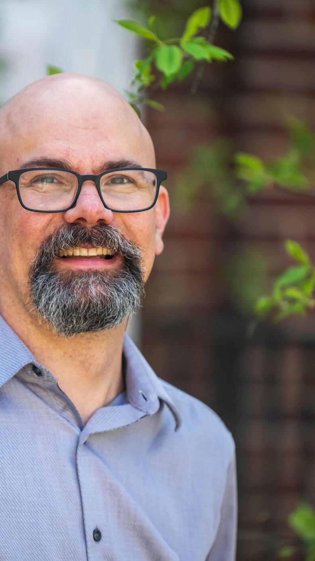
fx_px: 4468
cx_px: 55
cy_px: 282
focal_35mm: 301
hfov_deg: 4.0
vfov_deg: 7.2
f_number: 3.2
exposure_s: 1/1600
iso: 400
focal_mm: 200
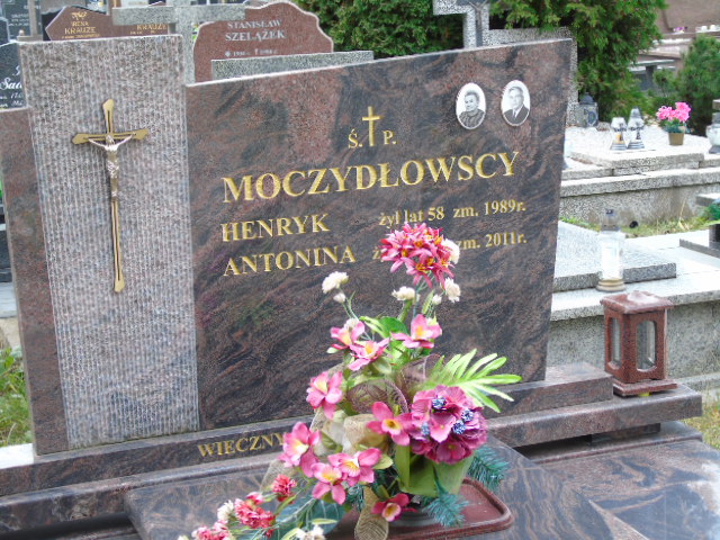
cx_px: 360
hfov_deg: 27.4
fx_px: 1477
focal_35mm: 71
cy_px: 270
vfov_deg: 20.7
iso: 100
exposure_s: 1/30
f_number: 4.7
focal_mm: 13
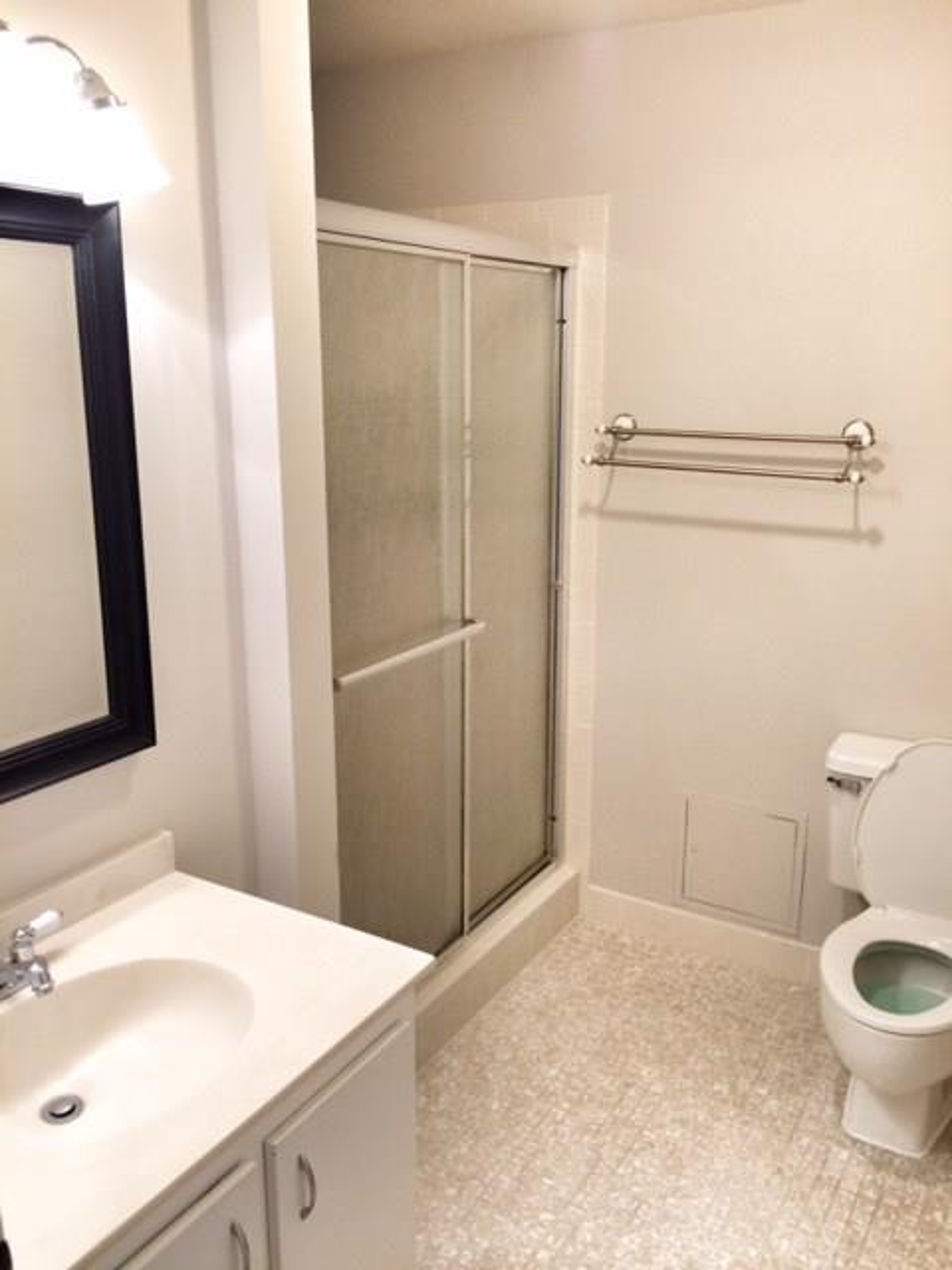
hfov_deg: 48.2
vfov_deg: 61.7
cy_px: 635
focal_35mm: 29
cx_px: 476
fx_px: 1063
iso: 40
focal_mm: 4.15
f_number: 2.2
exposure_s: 1/30
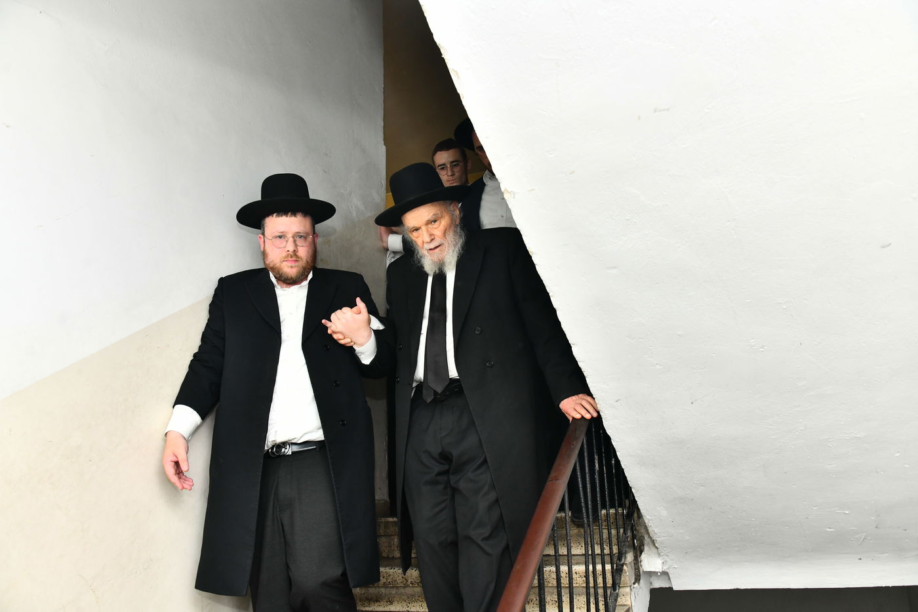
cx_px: 459
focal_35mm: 28
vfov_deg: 46.4
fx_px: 714
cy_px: 306
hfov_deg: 65.5
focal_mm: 28
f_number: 5.6
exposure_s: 1/200
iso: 1000
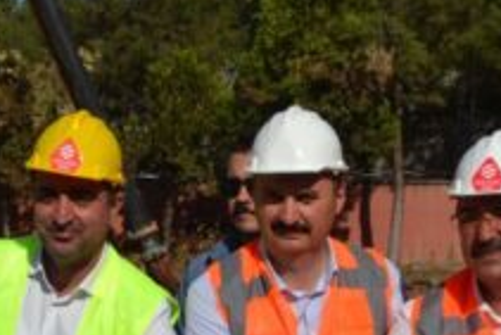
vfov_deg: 11.0
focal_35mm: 120
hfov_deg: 17.0
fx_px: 1671
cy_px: 487
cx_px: 140
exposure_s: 1/320
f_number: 8
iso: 100
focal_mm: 22
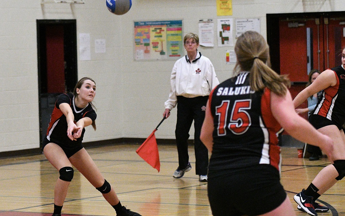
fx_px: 1034
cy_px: 102
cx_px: 174
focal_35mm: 110
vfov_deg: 11.9
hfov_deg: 18.9
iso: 10000
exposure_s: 1/1000
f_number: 3.2
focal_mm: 70
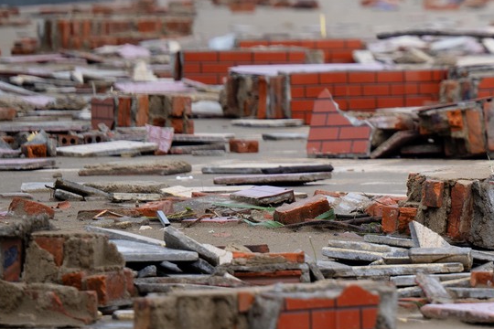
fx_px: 8137
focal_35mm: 593
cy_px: -178
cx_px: 863
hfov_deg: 3.5
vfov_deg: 2.3
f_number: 2.8
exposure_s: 1/500
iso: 100
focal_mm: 160
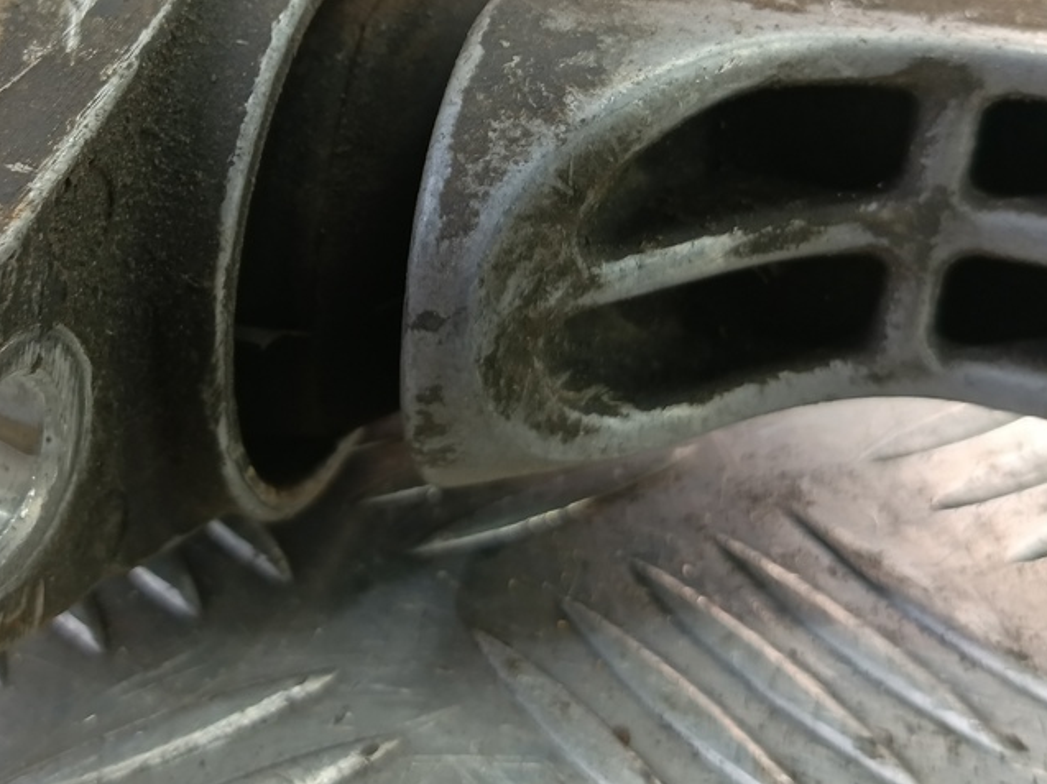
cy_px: 207
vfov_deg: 37.8
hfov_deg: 49.4
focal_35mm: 37
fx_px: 1118
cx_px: 360
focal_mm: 4.11
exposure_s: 1/50
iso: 227
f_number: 1.6
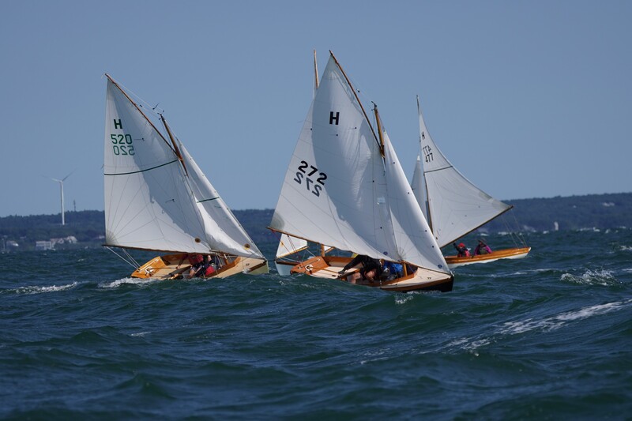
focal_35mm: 316
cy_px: 210
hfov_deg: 6.5
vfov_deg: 4.3
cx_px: 316
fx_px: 5555
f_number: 5.6
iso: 100
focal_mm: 211
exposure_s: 1/1250
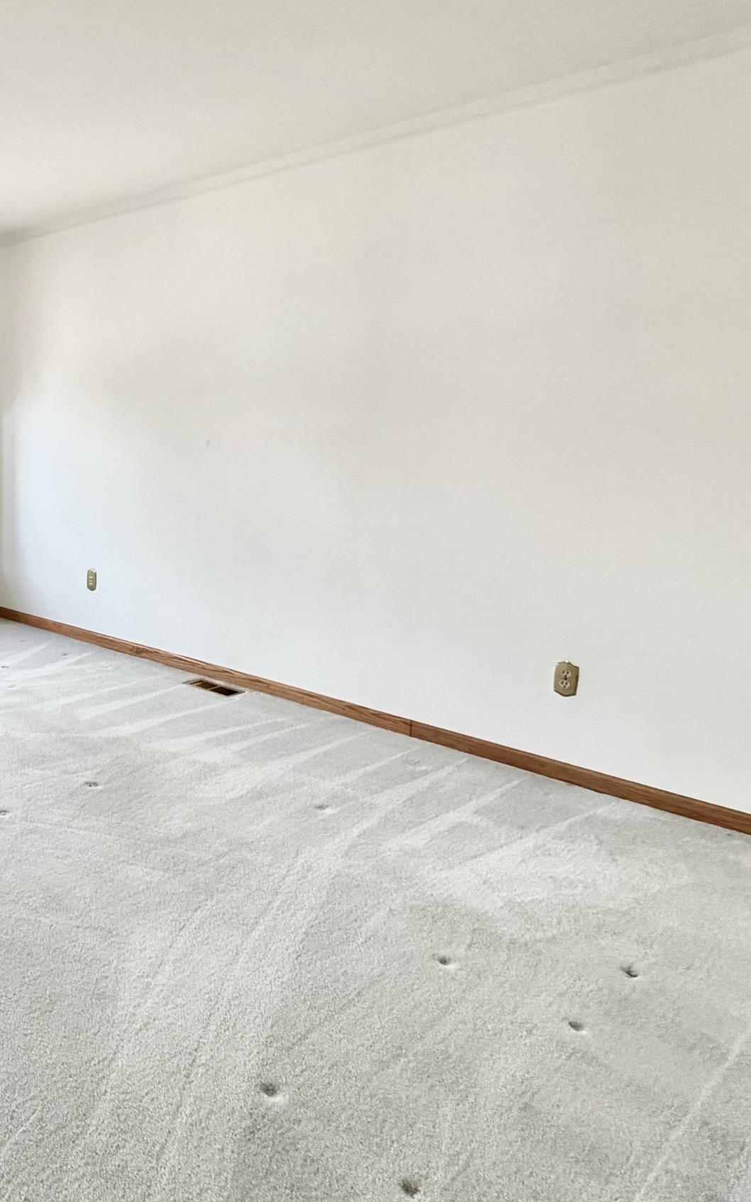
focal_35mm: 27
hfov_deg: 41.2
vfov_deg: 68.4
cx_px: 33
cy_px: 588
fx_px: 884
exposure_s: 1/121
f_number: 2.2
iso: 250
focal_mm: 2.22
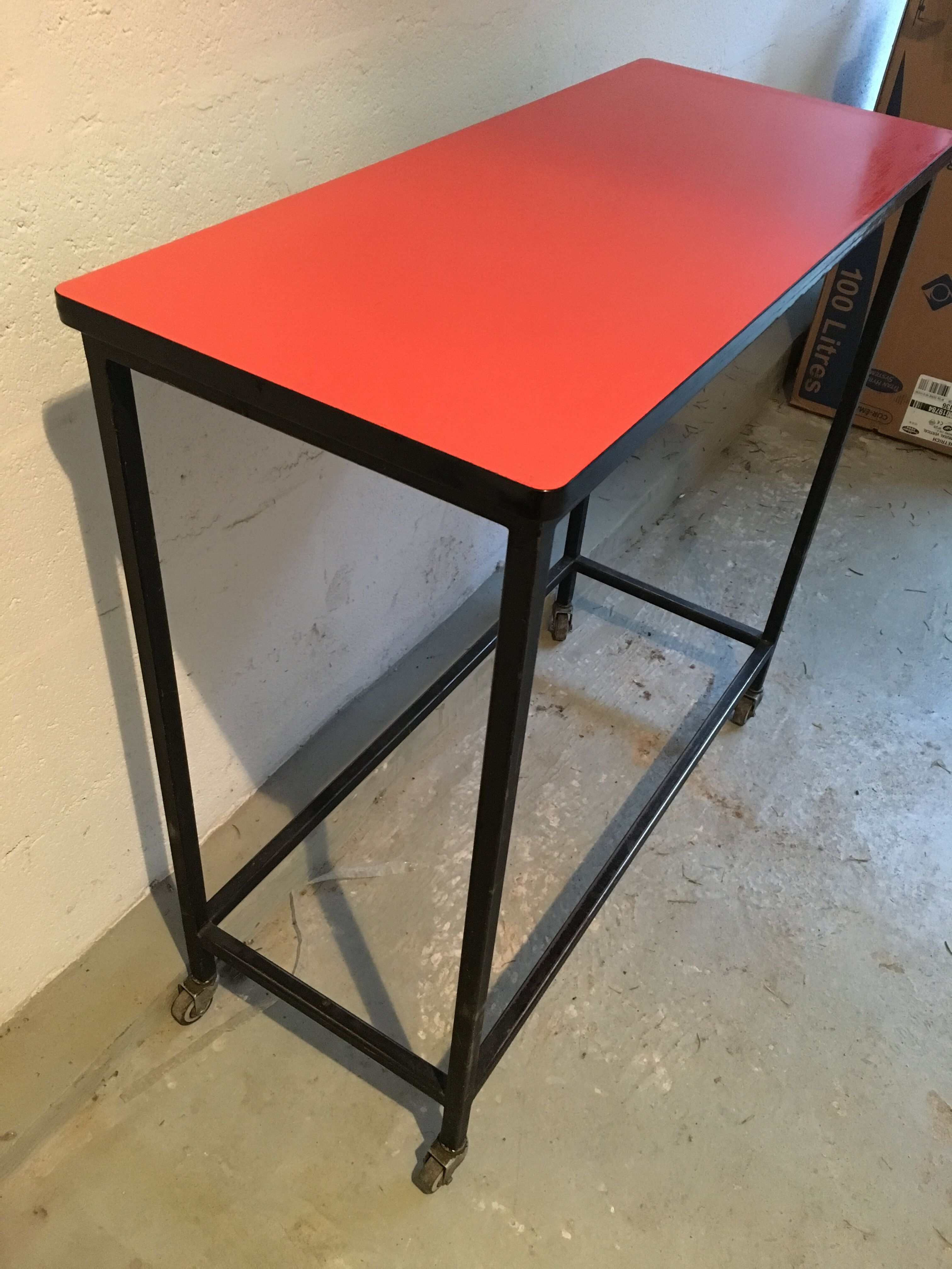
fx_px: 1063
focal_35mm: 29
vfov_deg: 61.7
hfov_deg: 48.2
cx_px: 476
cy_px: 634
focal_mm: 4.15
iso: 320
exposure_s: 1/17
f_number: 2.2
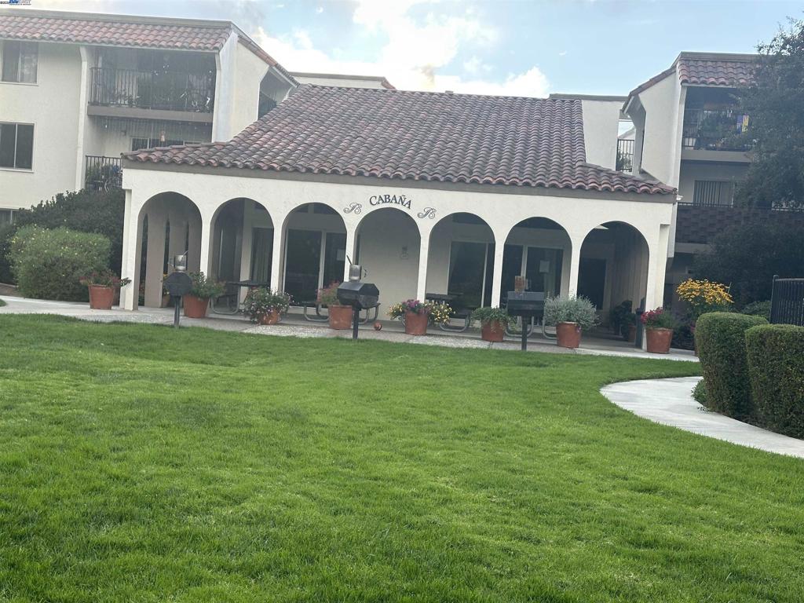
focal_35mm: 48
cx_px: 402
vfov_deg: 30.3
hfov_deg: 39.7
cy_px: 302
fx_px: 1115
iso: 64
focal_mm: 6.86
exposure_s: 1/334
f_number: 1.78
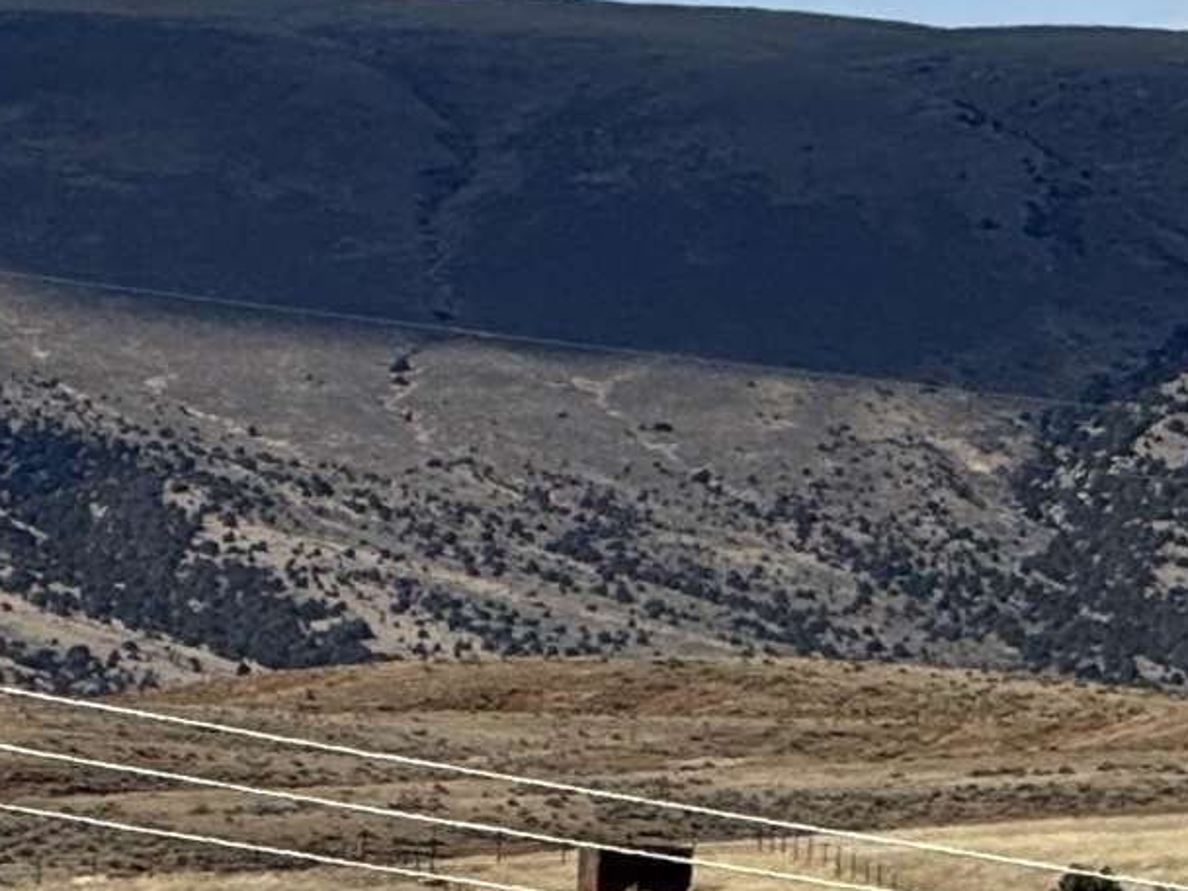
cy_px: 68
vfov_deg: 2.5
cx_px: -551
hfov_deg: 3.3
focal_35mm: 606
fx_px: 20798
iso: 64
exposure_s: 1/3058
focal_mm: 15.66
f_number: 2.8
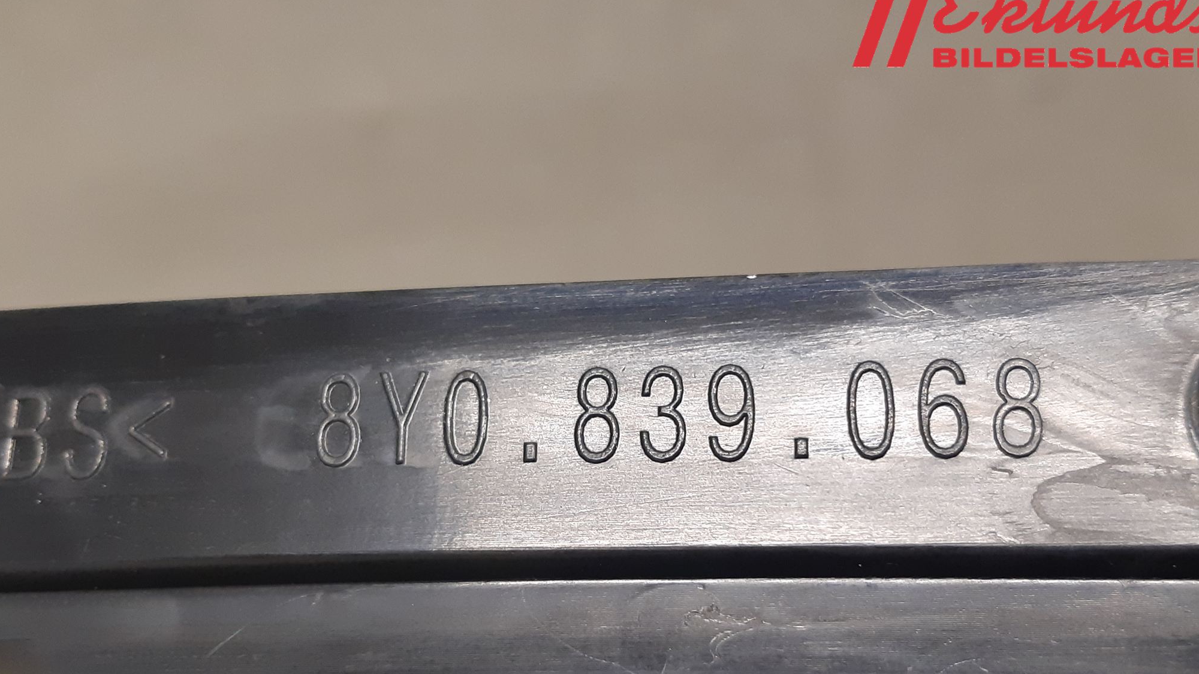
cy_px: 426
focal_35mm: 29
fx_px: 922
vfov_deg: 39.9
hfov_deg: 66.1
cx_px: 607
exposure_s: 1/50
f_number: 1.7
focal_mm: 3.93
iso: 200
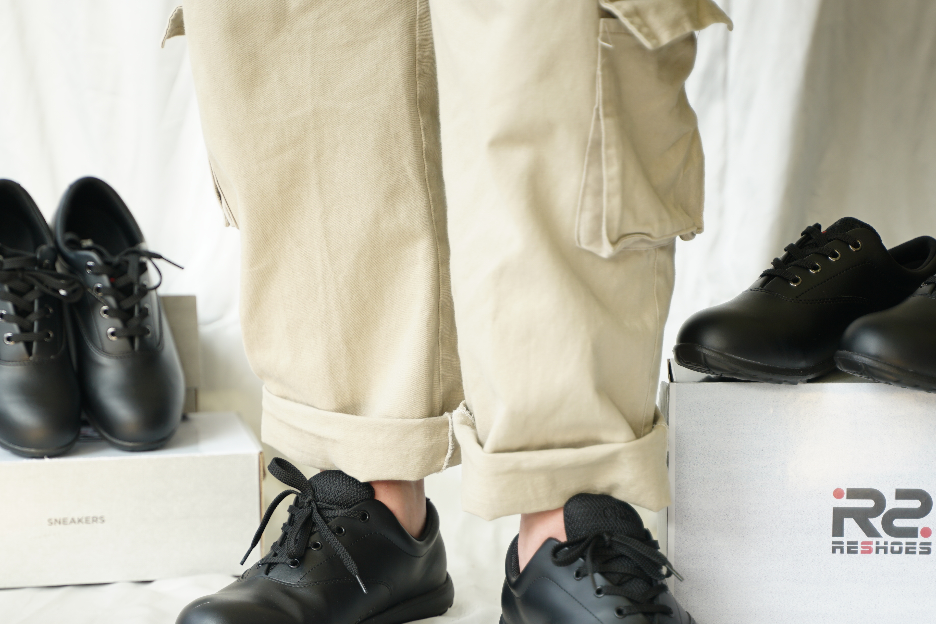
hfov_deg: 21.9
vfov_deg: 14.7
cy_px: 394
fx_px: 2418
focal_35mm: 93
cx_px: 490
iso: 200
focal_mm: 66
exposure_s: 1/160
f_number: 2.8
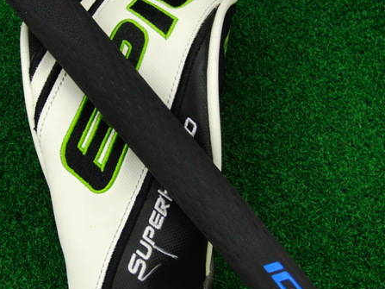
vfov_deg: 27.5
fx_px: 589
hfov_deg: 36.0
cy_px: 149
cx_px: 144
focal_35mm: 53
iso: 400
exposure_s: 1/80
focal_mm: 6.42
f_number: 3.6
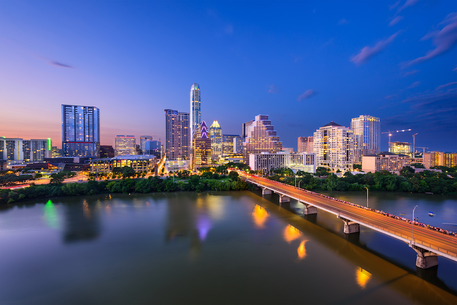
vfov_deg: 81.3
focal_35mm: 14
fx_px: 178
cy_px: 152
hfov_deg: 104.2
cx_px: 228
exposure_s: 30
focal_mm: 14
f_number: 8
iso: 80
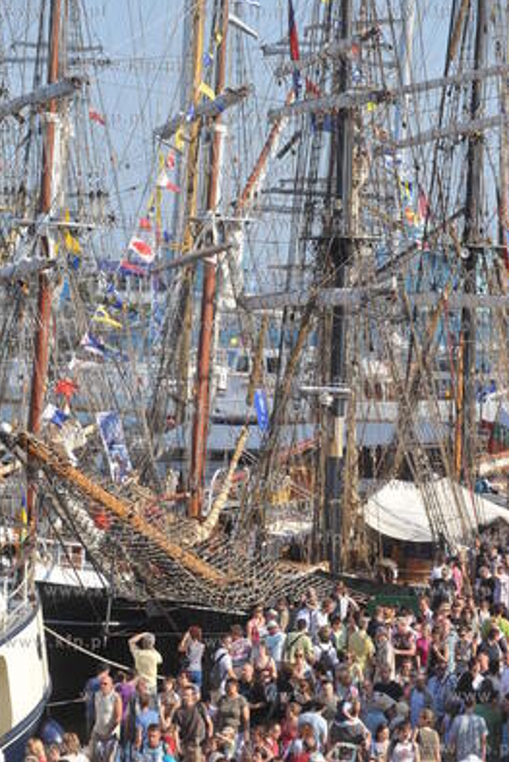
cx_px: 254
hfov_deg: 9.7
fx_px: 3009
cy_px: 377
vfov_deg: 14.4
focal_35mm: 142
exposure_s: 1/800
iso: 400
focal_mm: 140
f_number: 8
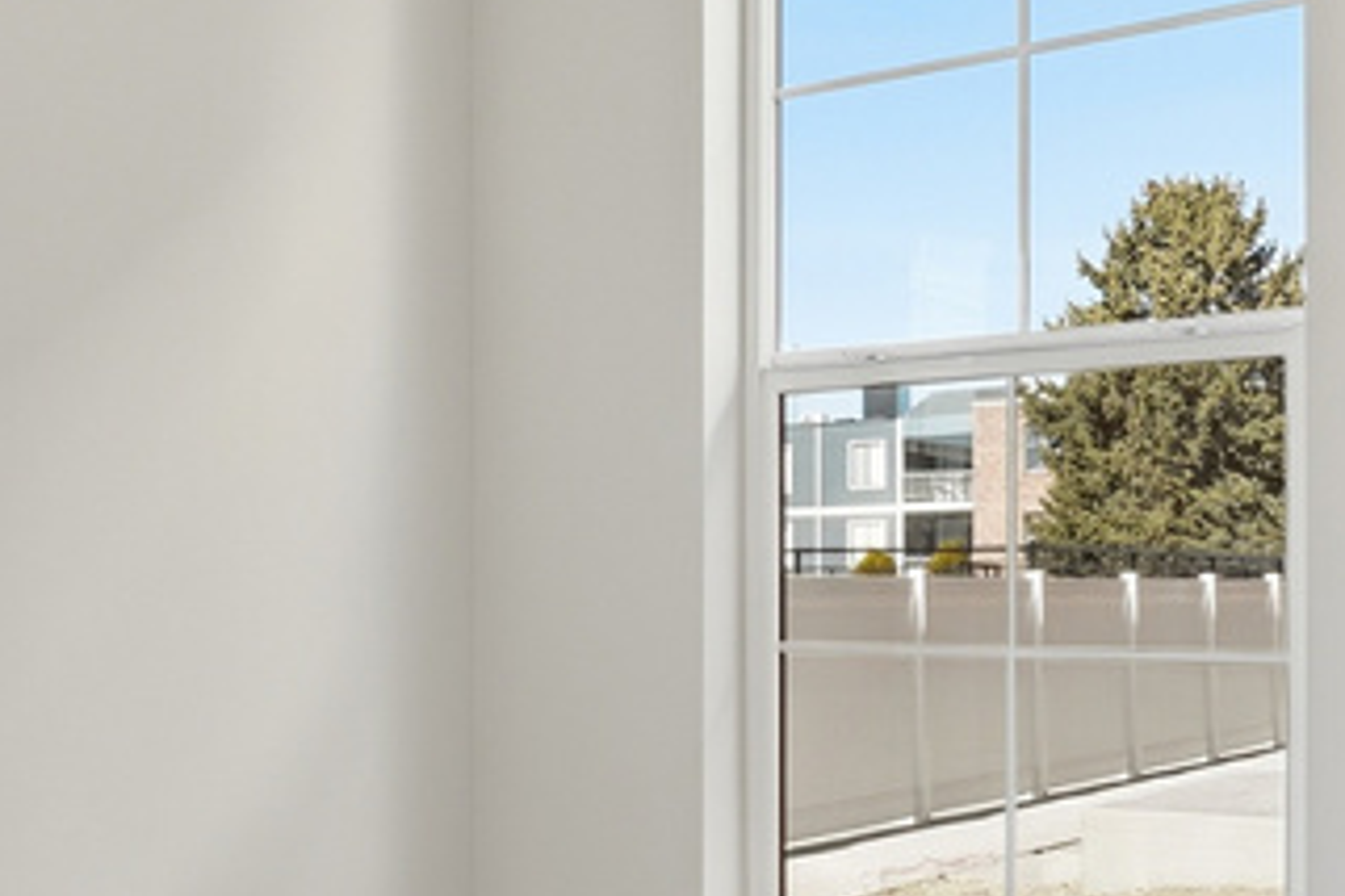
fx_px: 1965
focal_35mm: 53
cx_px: 465
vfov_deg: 25.6
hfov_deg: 37.4
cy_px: 563
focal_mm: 16.5
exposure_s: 1/1250
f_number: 10
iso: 250
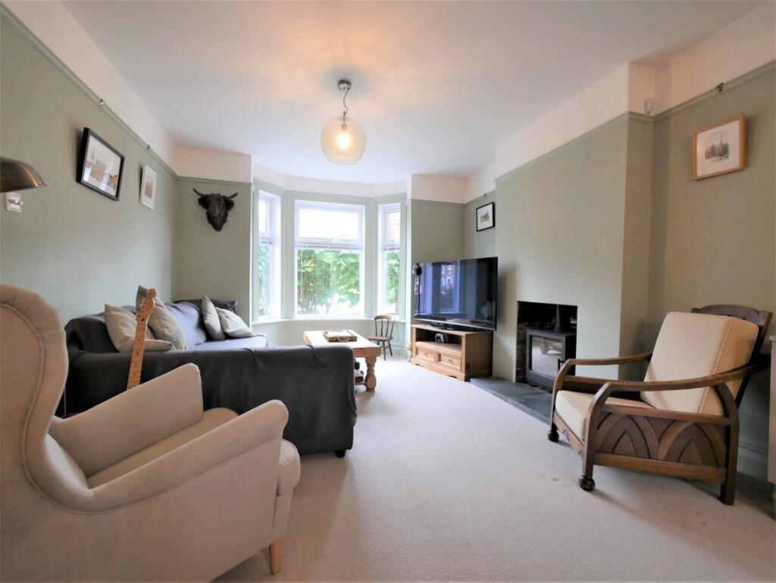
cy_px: 292
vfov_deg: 85.7
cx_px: 388
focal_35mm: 14
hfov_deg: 102.0
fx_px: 314
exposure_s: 1/60
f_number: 4
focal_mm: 7
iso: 500
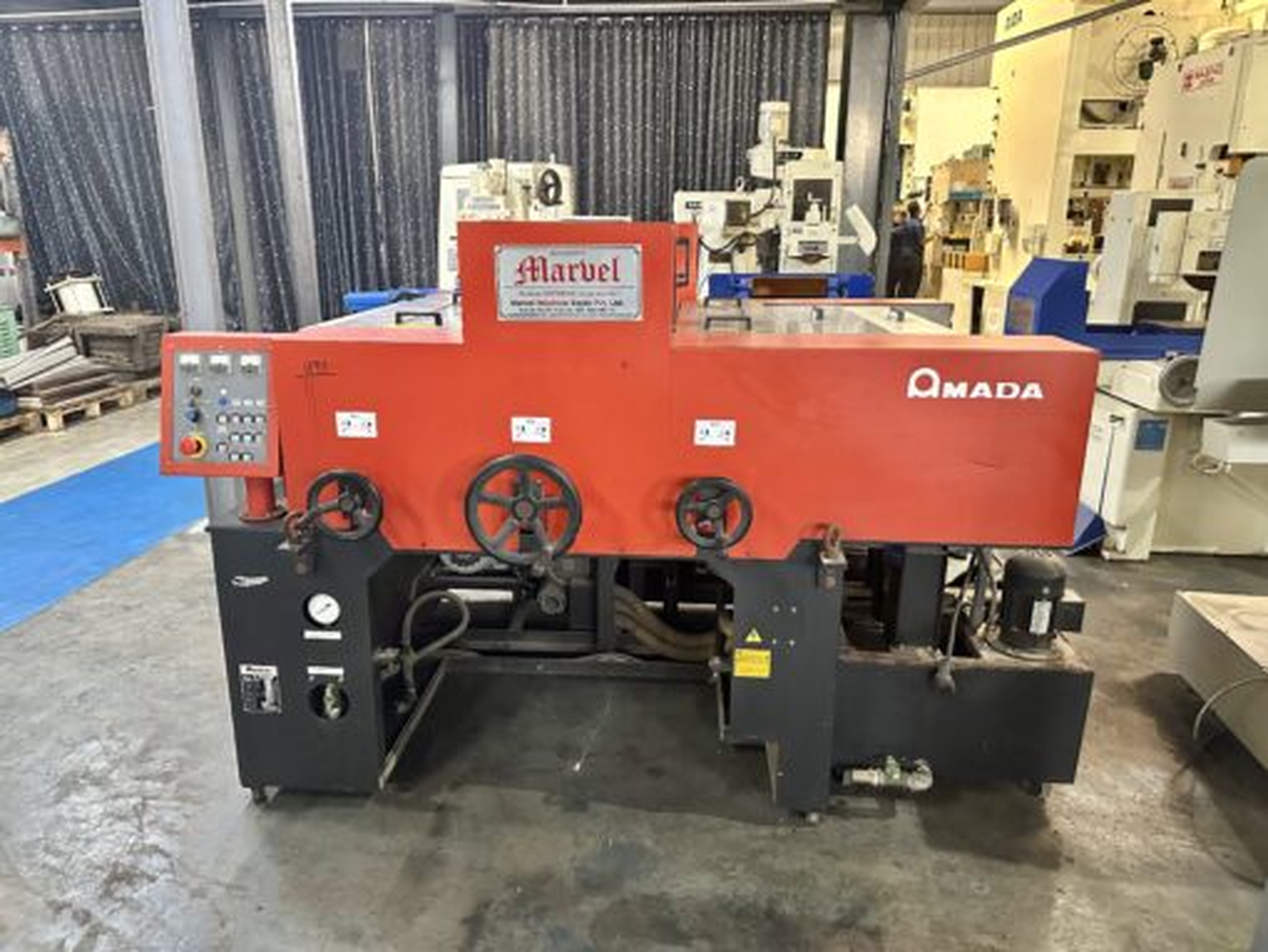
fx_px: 880
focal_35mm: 24
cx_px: 634
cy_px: 476
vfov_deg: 56.9
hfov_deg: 71.6
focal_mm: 6.86
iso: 800
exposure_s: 1/50
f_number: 1.78
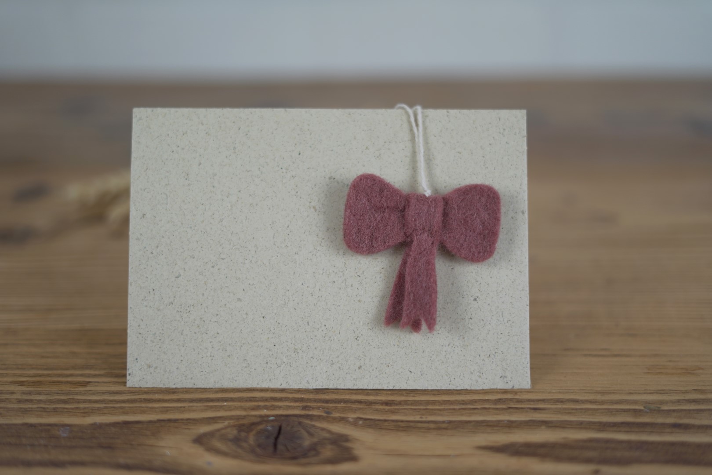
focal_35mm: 50
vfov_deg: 27.0
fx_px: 989
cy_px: 238
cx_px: 356
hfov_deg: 39.6
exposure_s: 1/200
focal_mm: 50
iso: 200
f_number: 1.8
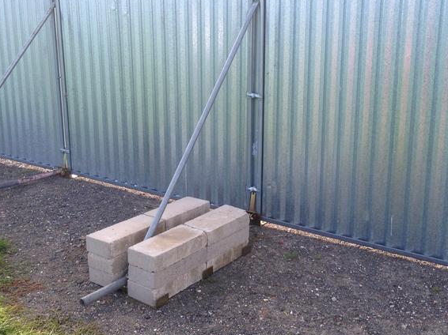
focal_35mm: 42
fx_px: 543
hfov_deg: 44.6
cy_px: 134
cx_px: 264
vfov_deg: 34.2
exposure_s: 1/411
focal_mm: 4.13
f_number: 2.4
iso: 50
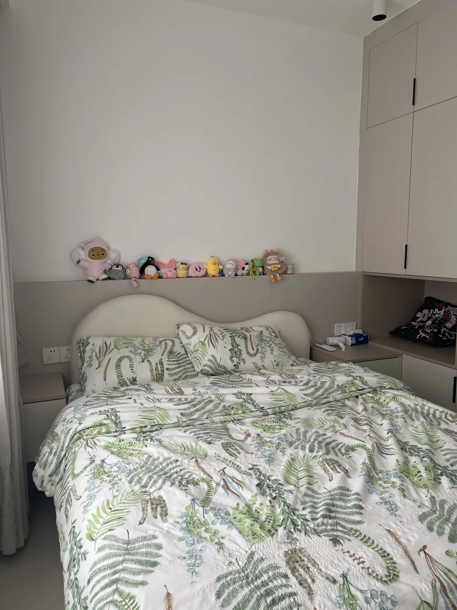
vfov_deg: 67.3
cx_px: 228
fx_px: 458
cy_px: 305
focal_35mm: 26
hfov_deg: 53.1
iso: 80
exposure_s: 1/121
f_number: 1.5
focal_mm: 5.7
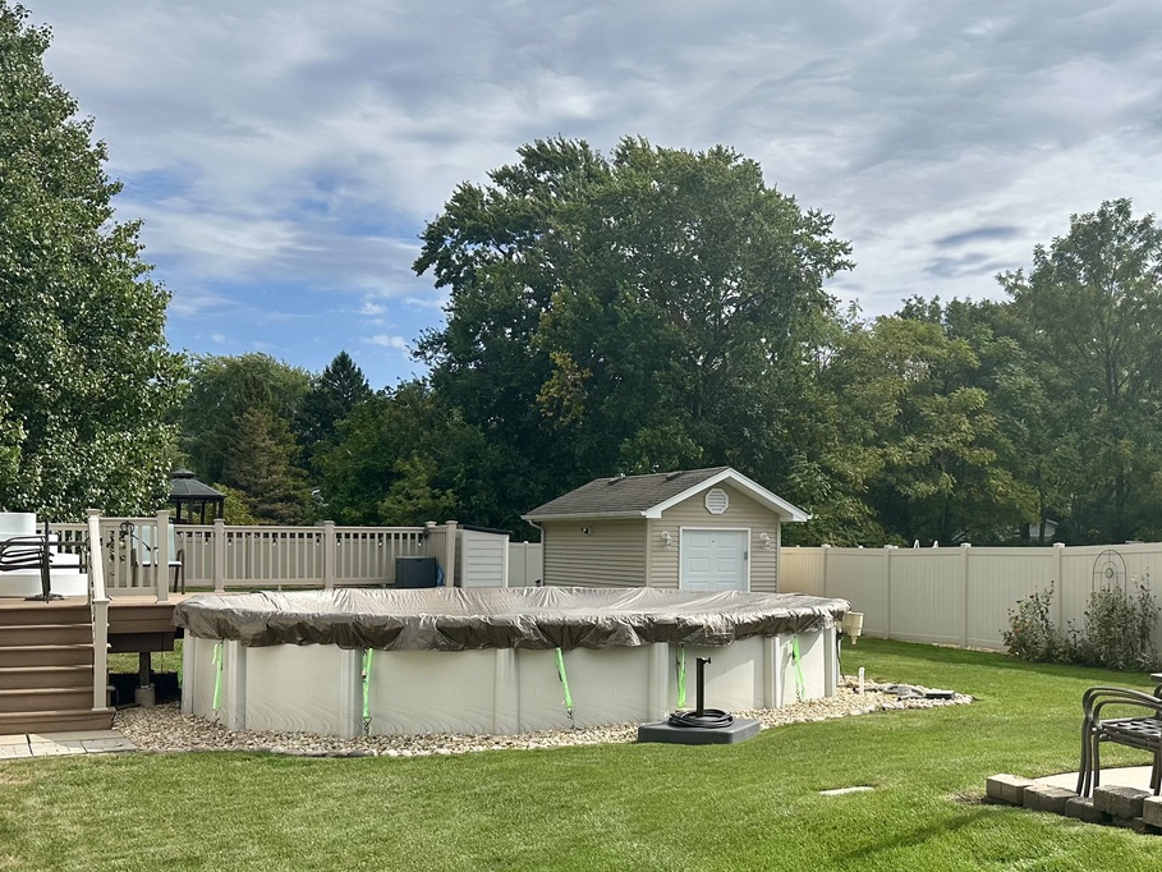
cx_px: 785
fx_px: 1276
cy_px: 531
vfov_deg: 37.6
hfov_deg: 48.1
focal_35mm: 38
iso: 80
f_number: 1.78
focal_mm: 6.86
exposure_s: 1/7042
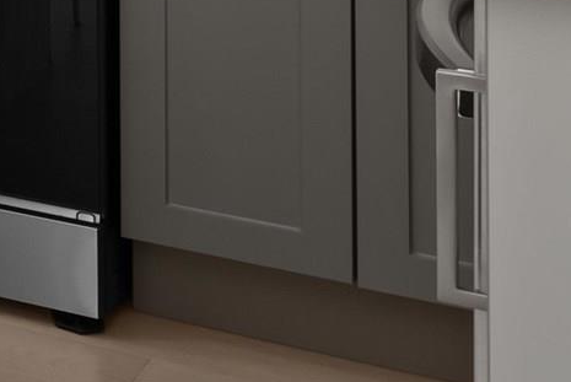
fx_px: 2096
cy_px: -430
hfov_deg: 10.9
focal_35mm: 132
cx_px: -1104
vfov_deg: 9.6
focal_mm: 20
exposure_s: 1/8
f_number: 11
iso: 200
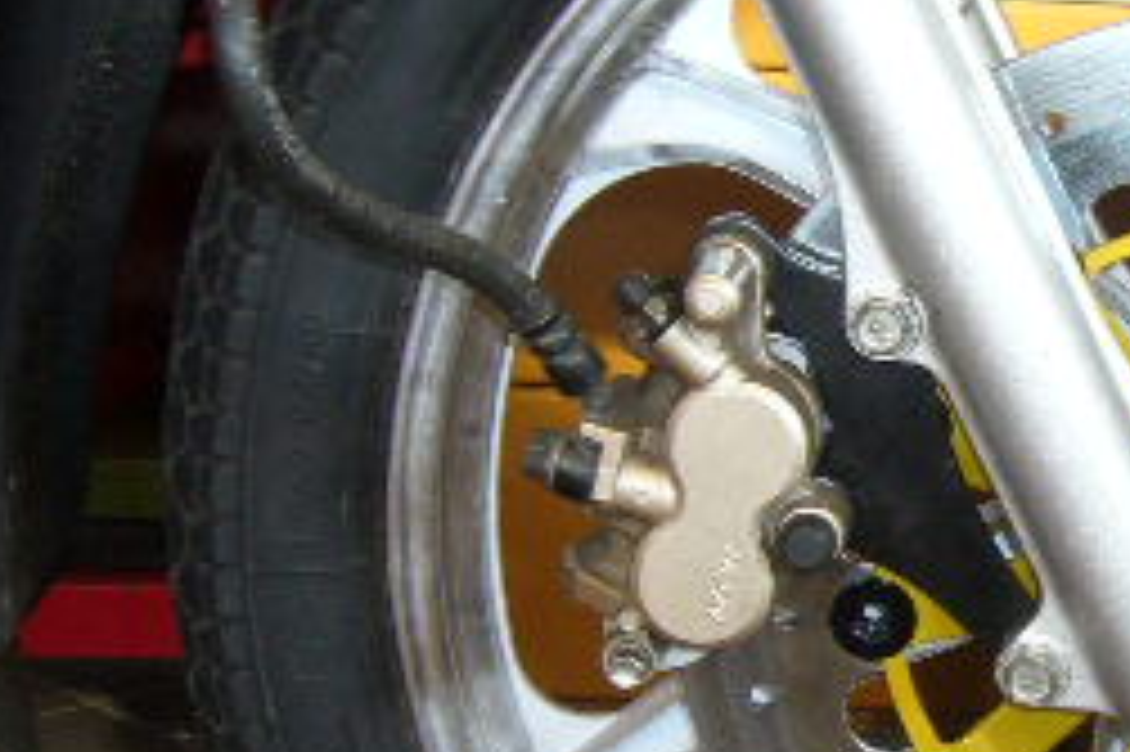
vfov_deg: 14.7
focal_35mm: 93
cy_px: 419
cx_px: 1265
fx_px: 2917
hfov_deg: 20.8
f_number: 2.8
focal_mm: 5.8
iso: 100
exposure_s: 1/30
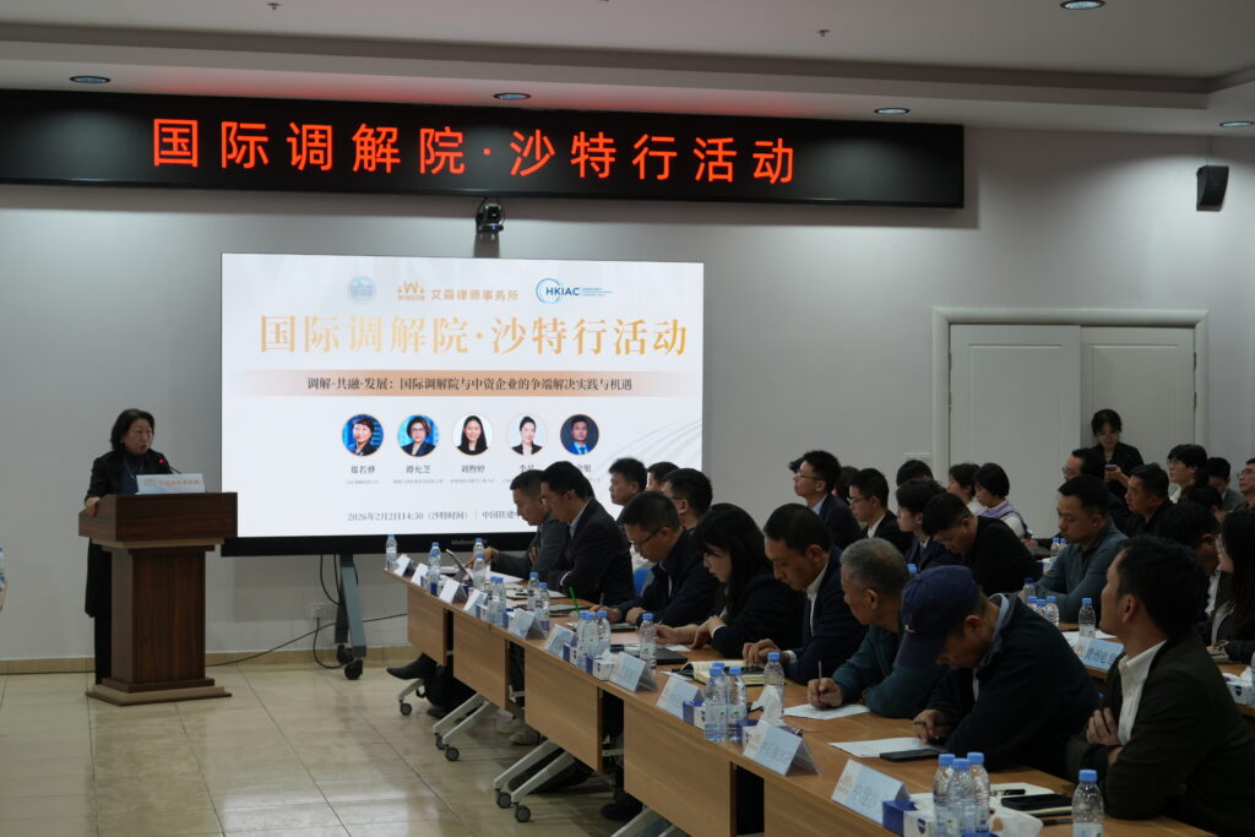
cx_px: 628
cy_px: 418
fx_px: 2092
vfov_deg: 22.6
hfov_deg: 33.4
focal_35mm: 60
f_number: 5.6
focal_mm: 60
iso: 640
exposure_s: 1/60
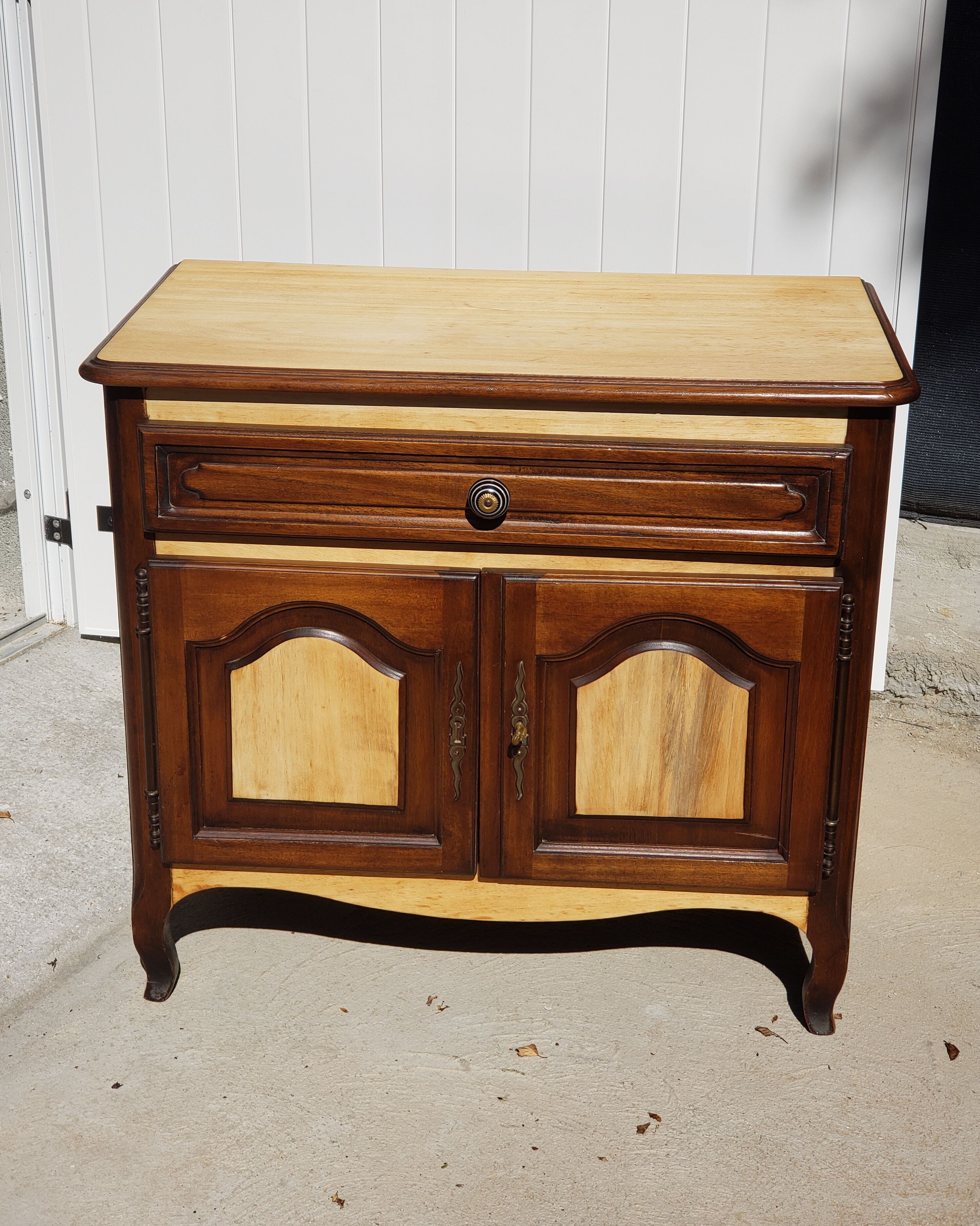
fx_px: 1994
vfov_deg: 34.1
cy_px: 575
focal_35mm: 55
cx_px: 487
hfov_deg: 27.6
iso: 32
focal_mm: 6
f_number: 2.4
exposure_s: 1/1521
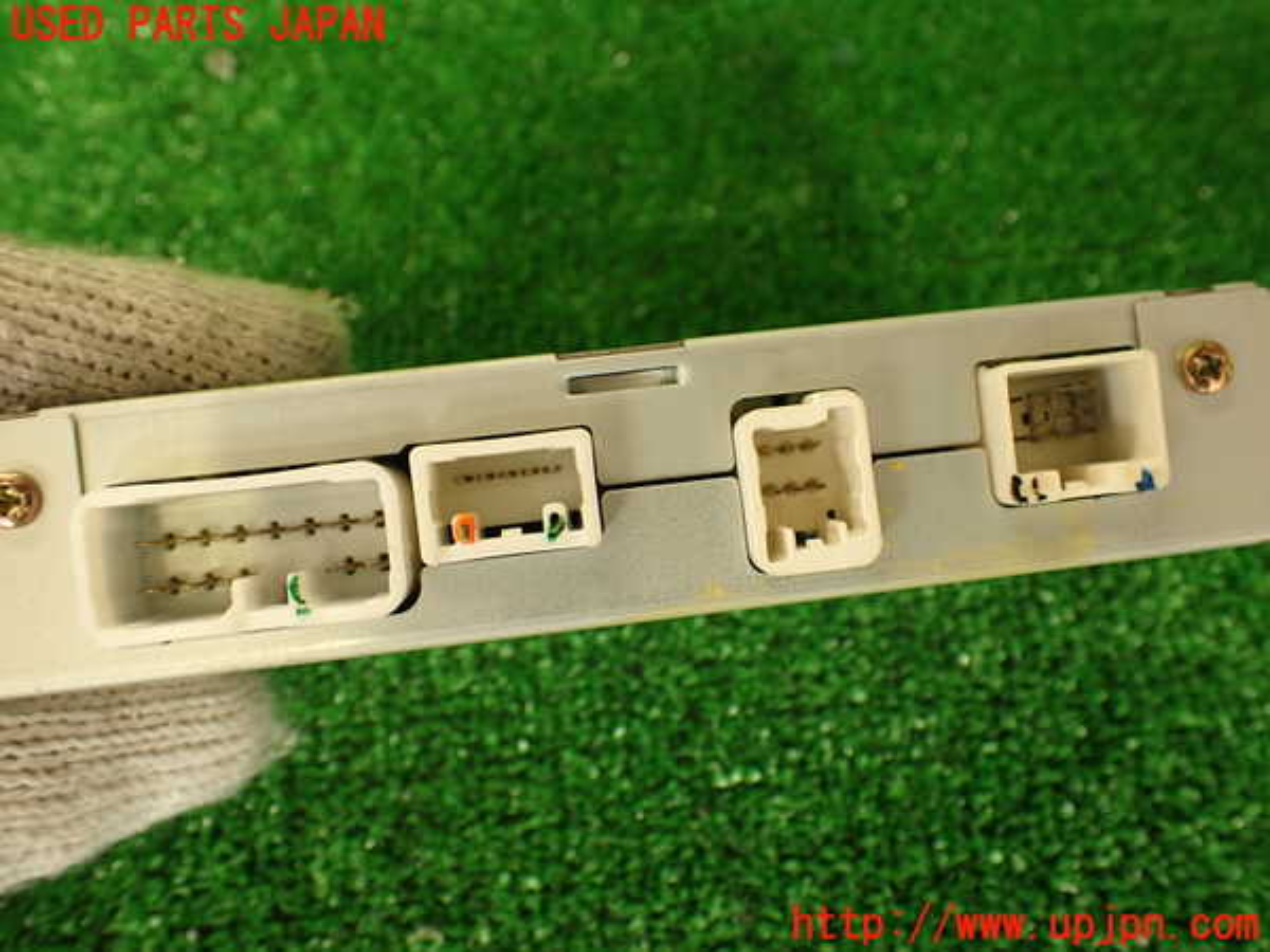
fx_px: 1174
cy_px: 476
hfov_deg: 56.8
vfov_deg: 44.2
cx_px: 635
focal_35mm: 32
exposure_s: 1/50
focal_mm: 5.79
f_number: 2.4
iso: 200
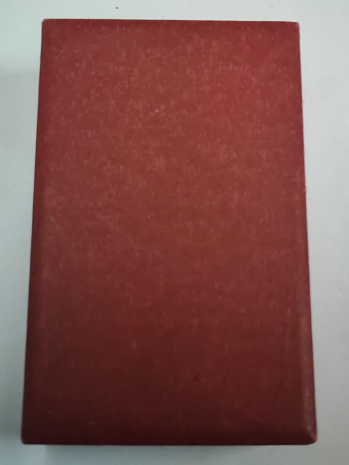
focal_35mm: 54
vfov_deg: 35.5
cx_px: 174
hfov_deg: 27.0
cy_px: 232
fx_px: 726
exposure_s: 1/50
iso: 1000
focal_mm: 5.52
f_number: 1.95
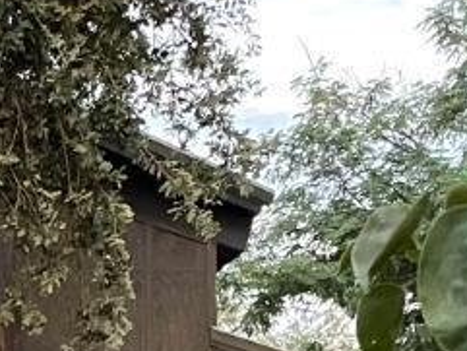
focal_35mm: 162
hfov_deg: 11.6
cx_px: -254
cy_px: 722
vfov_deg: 8.6
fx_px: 2187
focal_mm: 4.2
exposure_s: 1/60
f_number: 1.6
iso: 400
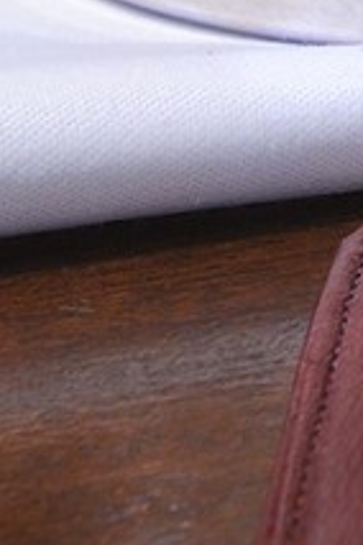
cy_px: -1226
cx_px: 1322
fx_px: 5913
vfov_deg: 5.0
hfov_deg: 3.4
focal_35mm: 391
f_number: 10
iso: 400
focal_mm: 52
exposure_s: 8
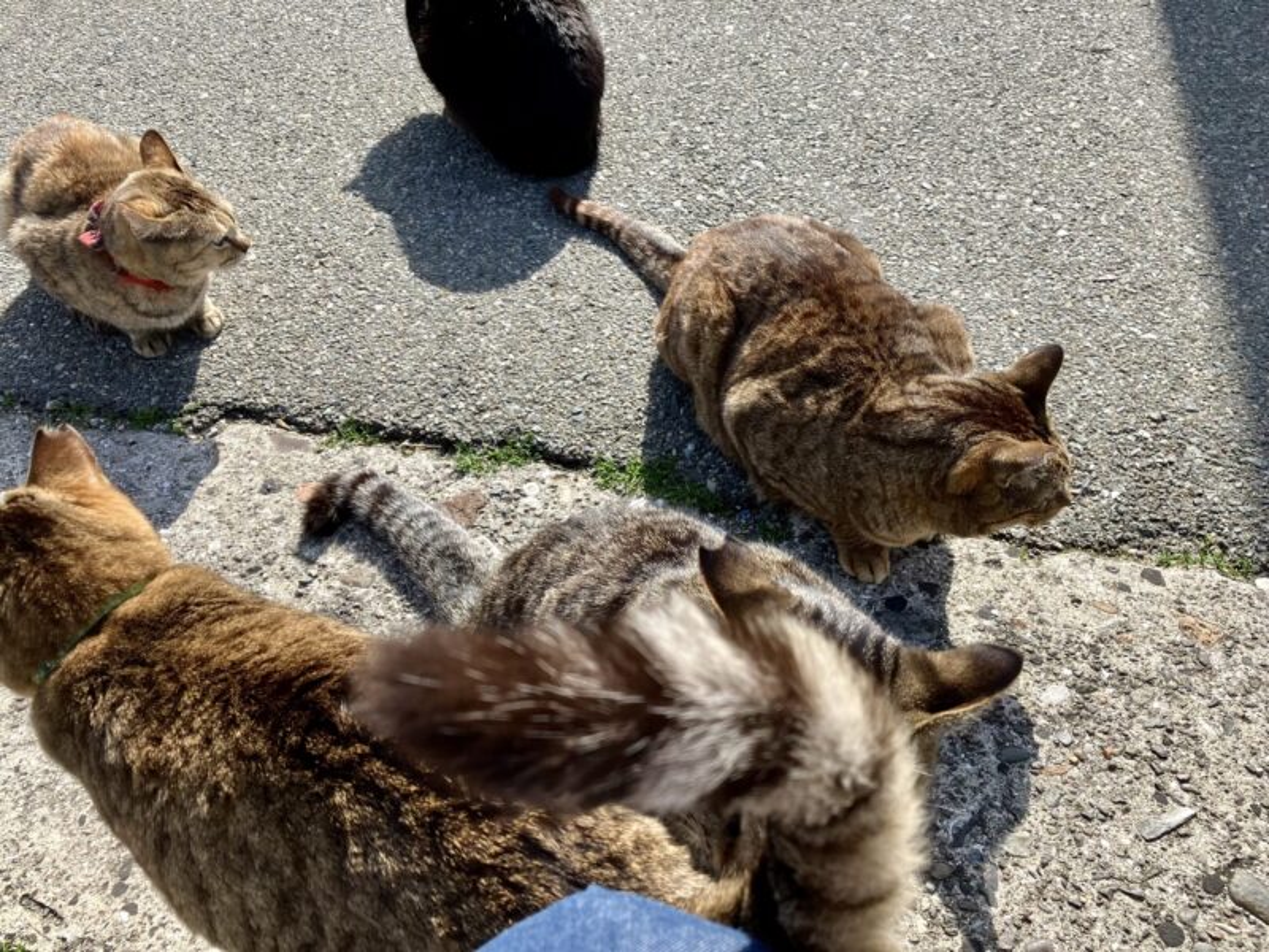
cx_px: 634
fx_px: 1026
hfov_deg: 63.4
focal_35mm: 28
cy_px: 476
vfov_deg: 49.7
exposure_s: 1/952
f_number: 1.8
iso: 32
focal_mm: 3.99
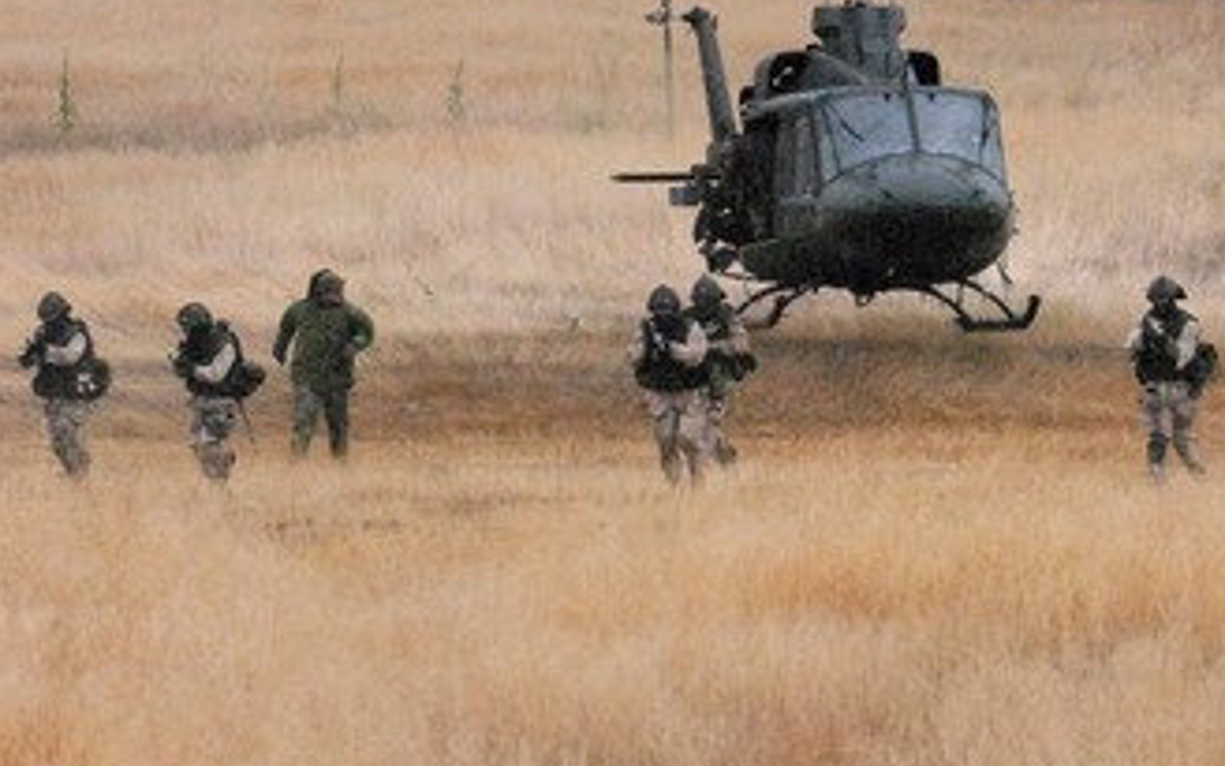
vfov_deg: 3.7
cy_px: 153
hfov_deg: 5.9
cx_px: 284
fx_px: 11952
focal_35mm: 358
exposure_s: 1/500
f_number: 11
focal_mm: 120
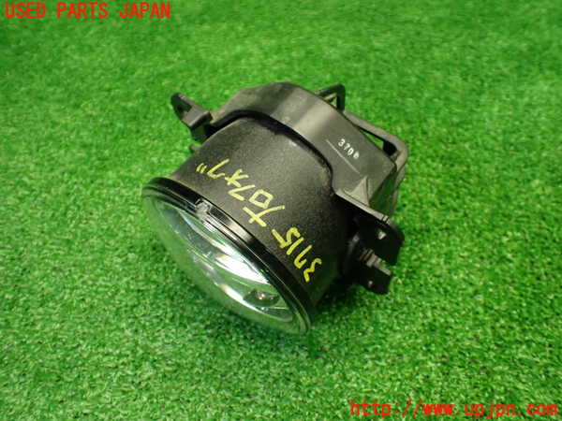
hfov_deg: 60.0
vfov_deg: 46.8
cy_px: 210
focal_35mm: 30
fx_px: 487
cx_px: 281
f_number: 2.3
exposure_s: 1/125
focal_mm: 5.4
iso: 500
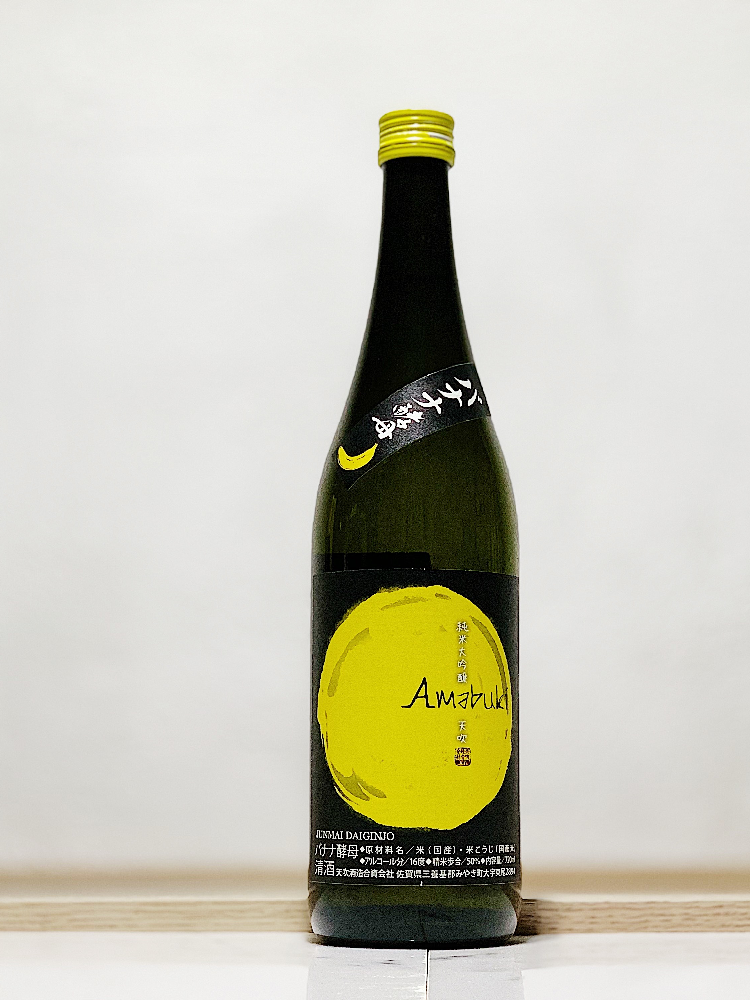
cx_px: 425
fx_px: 2022
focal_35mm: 70
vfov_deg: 27.8
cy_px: 497
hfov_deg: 21.0
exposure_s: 1/88
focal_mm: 6
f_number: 2.4
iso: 125
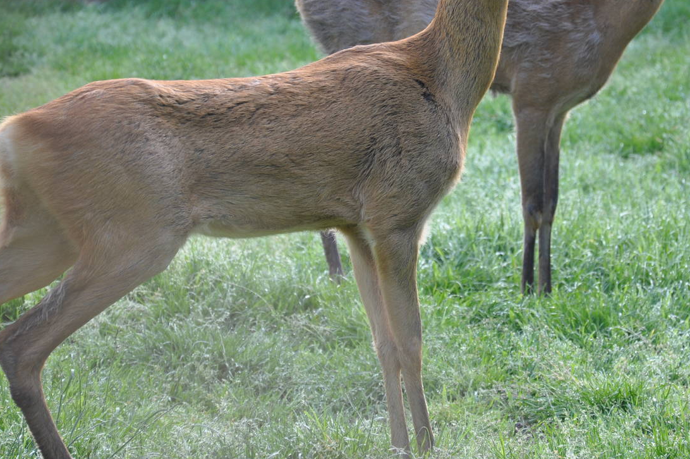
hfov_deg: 8.9
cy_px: 125
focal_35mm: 231
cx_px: 387
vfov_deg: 5.9
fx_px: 4418
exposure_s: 1/125
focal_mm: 105
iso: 220
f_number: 5.6
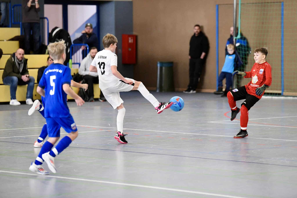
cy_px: 99
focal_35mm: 145
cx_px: 148
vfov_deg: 9.5
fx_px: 1196
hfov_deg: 14.2
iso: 8000
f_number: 2.8
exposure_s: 1/1600
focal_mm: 145
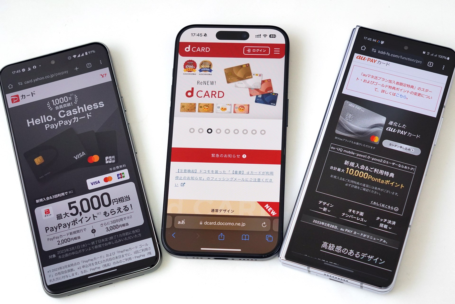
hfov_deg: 29.2
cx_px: 228
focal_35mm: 69
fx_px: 874
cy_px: 152
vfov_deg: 19.7
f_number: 6.3
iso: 1000
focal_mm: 46.1
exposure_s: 1/100
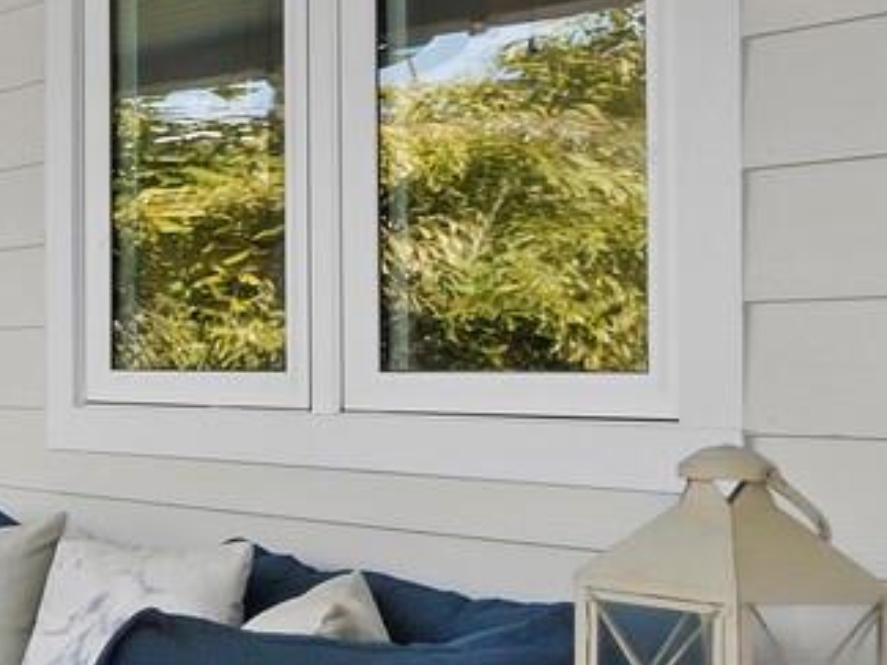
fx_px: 1768
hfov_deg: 19.4
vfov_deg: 21.3
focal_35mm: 69
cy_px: 383
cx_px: -791
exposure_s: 1/25
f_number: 13
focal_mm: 7
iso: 320
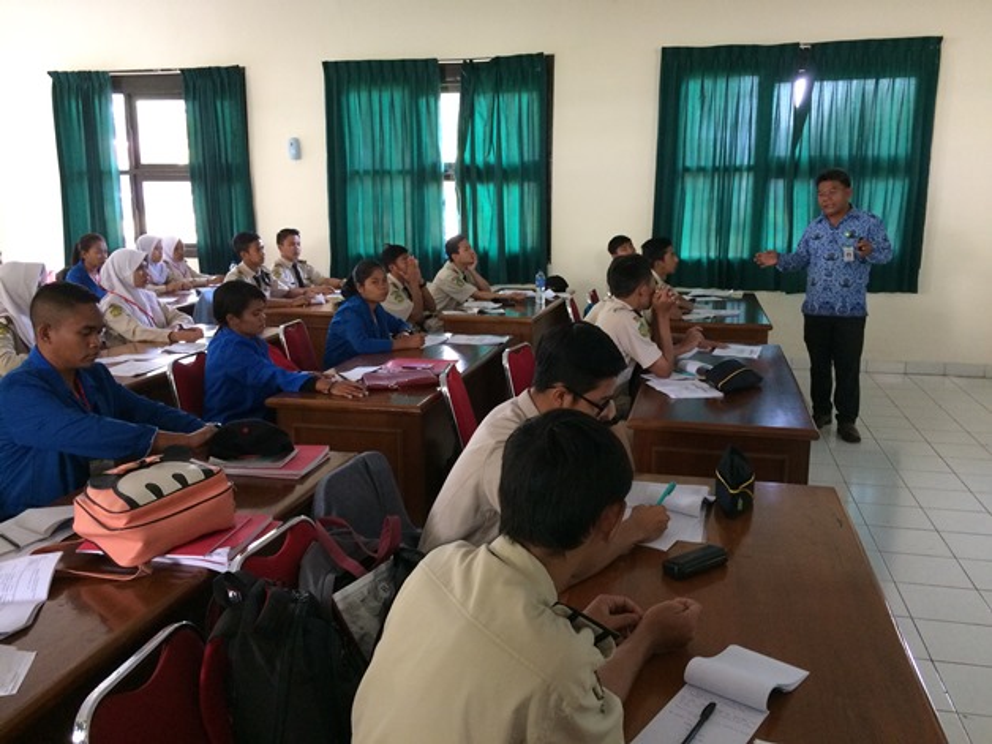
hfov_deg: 61.7
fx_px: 831
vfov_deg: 48.2
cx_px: 496
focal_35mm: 29
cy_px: 372
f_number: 2.2
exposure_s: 1/33
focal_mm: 4.15
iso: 320
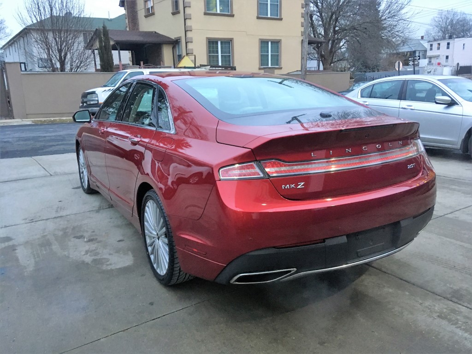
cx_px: 236
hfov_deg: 61.7
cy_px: 177
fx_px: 395
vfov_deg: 48.2
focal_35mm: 29
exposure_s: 1/24
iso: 200
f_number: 2.2
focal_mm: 4.15
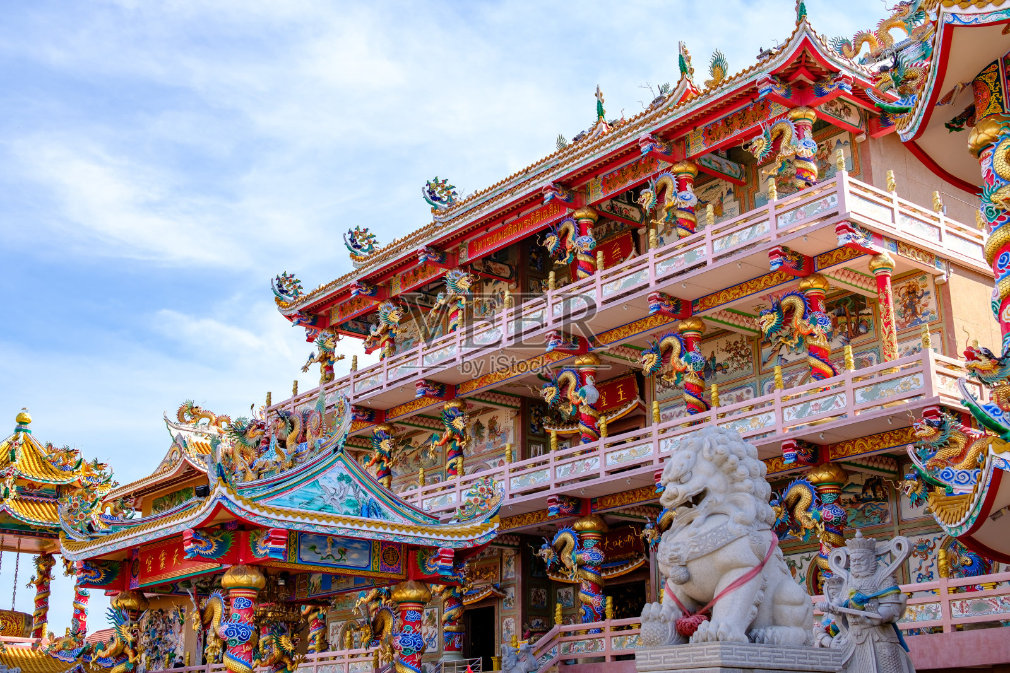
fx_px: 1263
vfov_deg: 29.9
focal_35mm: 45
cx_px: 505
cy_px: 336
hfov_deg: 43.6
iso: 200
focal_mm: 30
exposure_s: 1/900
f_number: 4
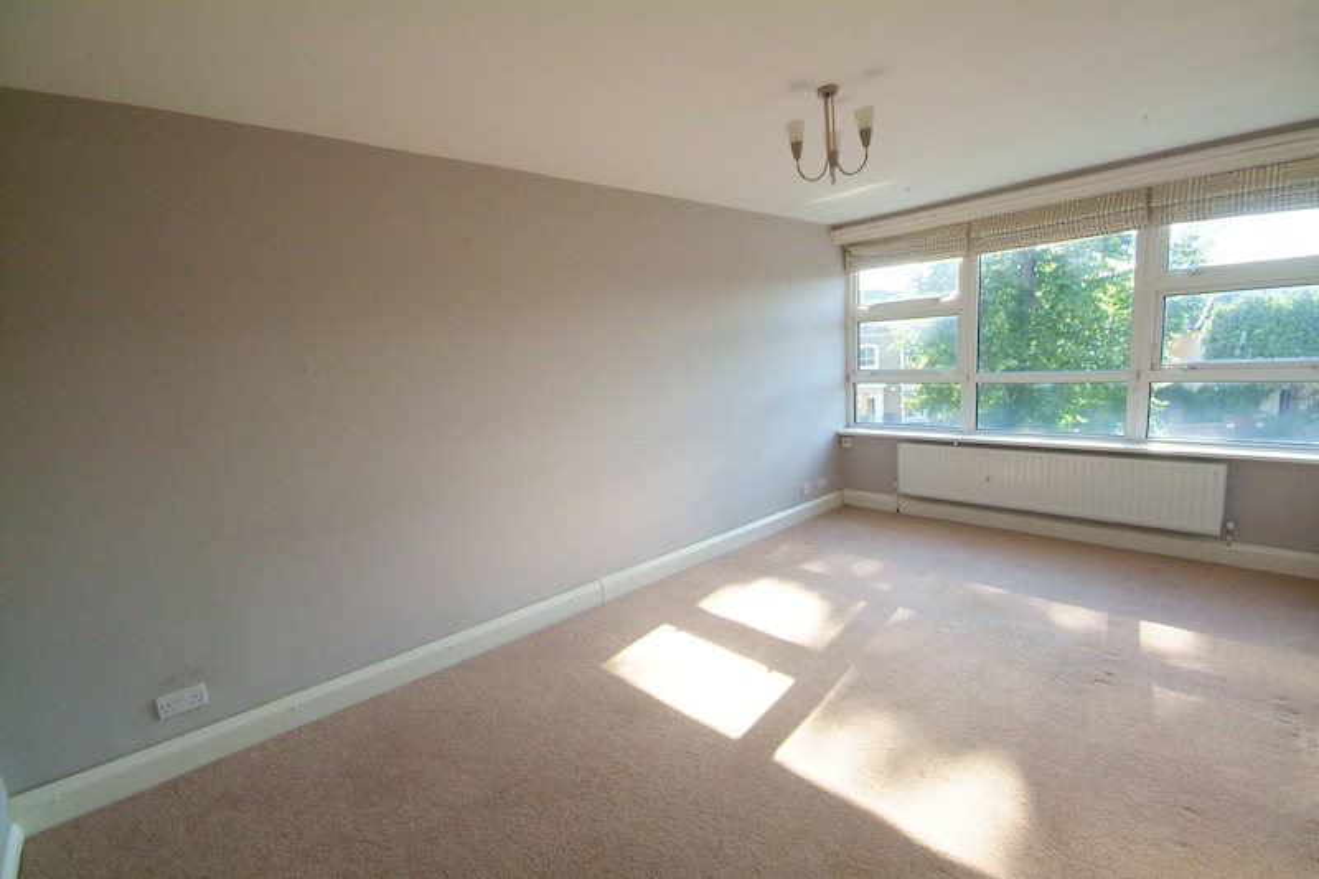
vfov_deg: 77.3
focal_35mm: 15
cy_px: 440
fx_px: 549
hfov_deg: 100.4
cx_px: 660
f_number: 11
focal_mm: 10
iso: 1600
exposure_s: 1/125
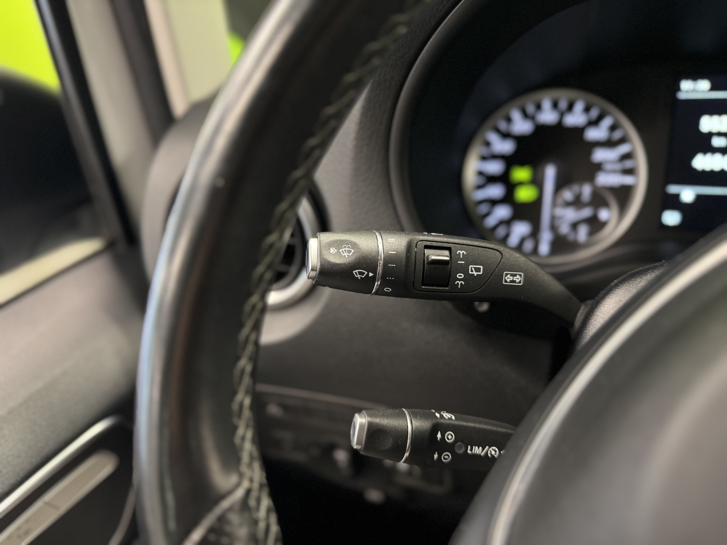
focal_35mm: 24
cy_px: 272
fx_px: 504
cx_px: 364
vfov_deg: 56.8
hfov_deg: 71.6
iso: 500
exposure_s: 1/50
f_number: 1.78
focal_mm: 6.76
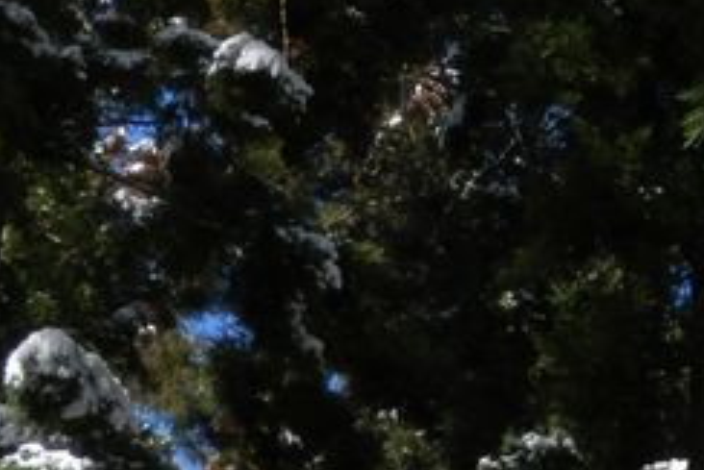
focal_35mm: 300
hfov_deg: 6.8
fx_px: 5870
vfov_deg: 4.6
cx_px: 765
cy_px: -12
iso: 80
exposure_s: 1/250
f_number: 4.8
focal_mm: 15.8
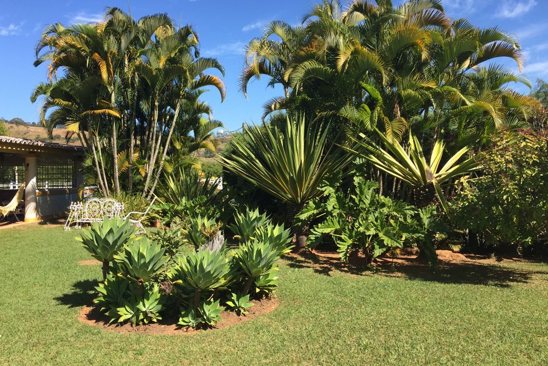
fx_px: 472
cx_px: 267
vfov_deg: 42.2
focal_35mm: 31
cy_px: 159
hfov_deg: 60.3
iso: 32
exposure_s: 1/1068
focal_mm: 4.15
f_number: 2.2
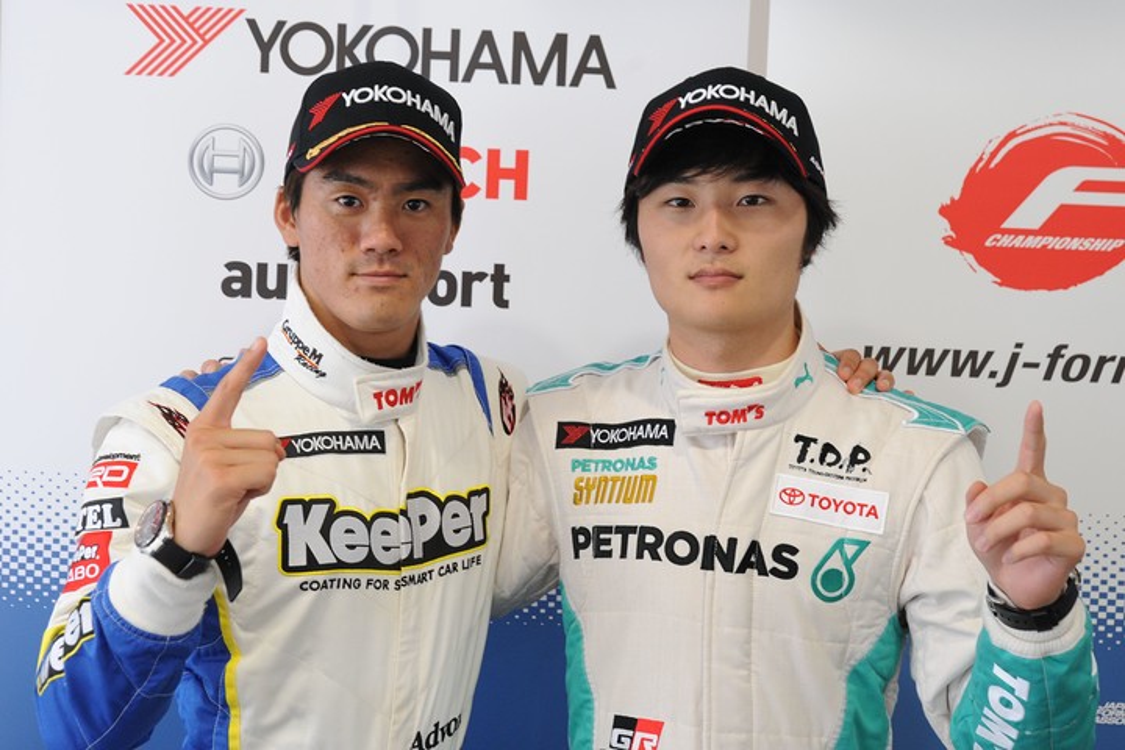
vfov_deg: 27.0
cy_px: 375
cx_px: 562
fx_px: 1562
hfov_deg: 39.6
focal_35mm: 50
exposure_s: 1/60
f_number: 5.6
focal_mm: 50
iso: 1600
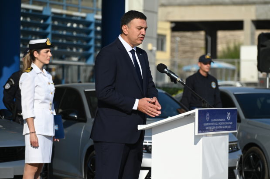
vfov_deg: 9.5
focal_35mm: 145
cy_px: 90
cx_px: 135
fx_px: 1087
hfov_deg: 14.2
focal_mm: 145
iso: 125
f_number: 4.8
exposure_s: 1/1250
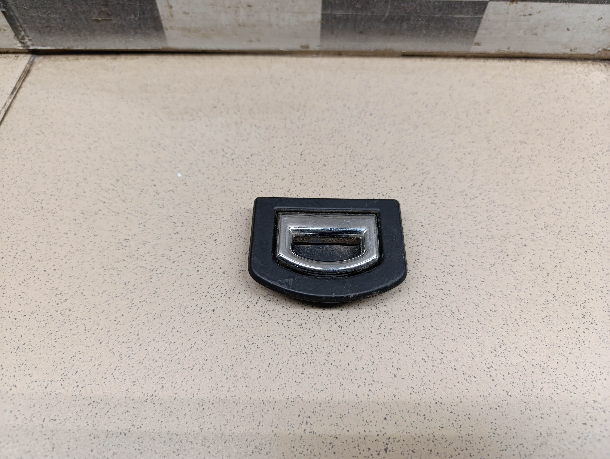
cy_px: 230
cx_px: 305
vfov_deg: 59.0
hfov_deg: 73.8
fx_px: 406
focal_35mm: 23
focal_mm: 6.14
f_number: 1.6
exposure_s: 1/100
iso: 400
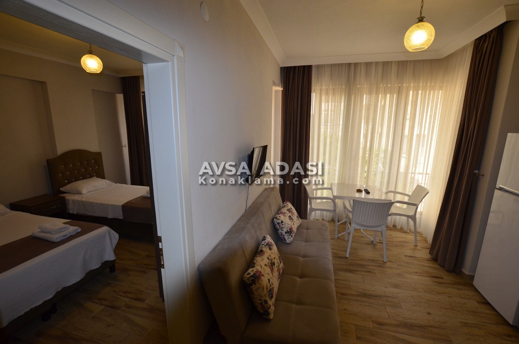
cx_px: 260
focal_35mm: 15
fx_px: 216
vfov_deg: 77.1
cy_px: 172
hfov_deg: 100.5
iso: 1000
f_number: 5.6
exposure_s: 1/180
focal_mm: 10
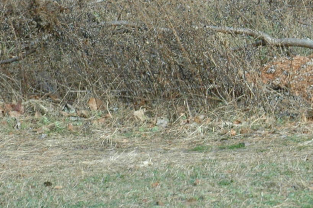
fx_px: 2111
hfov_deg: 8.3
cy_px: -92
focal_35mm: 243
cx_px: 508
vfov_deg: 5.6
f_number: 9
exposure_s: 1/320
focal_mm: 44
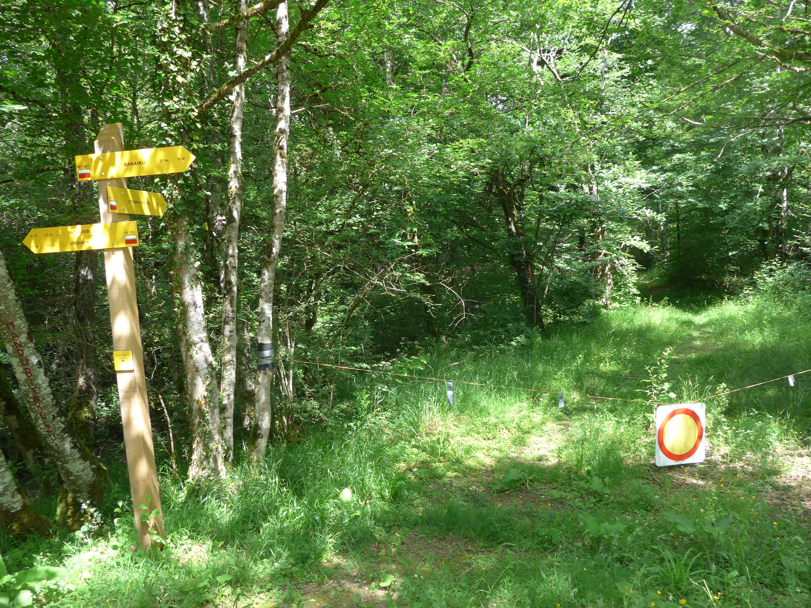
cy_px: 304
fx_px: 679
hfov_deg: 61.7
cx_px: 406
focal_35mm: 29
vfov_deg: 48.2
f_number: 2.8
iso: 125
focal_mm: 6
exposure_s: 1/250
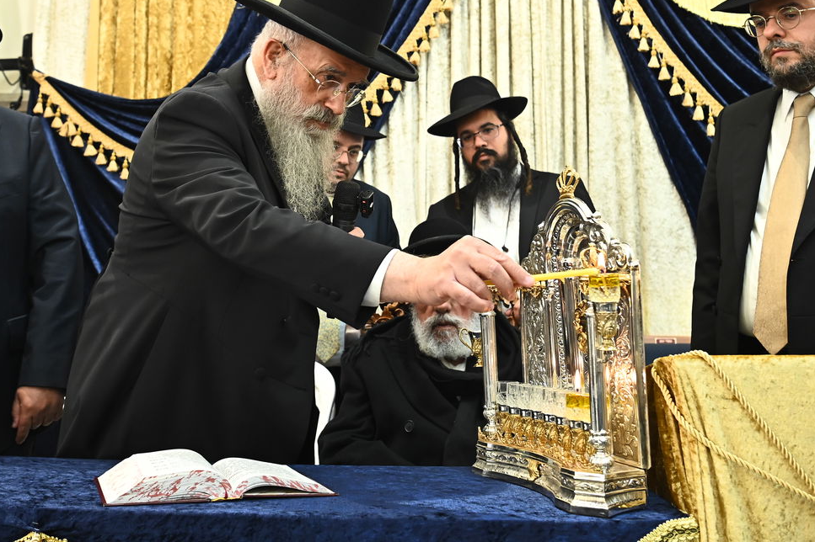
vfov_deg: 31.6
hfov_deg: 46.3
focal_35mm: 42
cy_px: 173
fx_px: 950
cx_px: 343
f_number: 4.5
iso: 1600
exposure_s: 1/125
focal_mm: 29
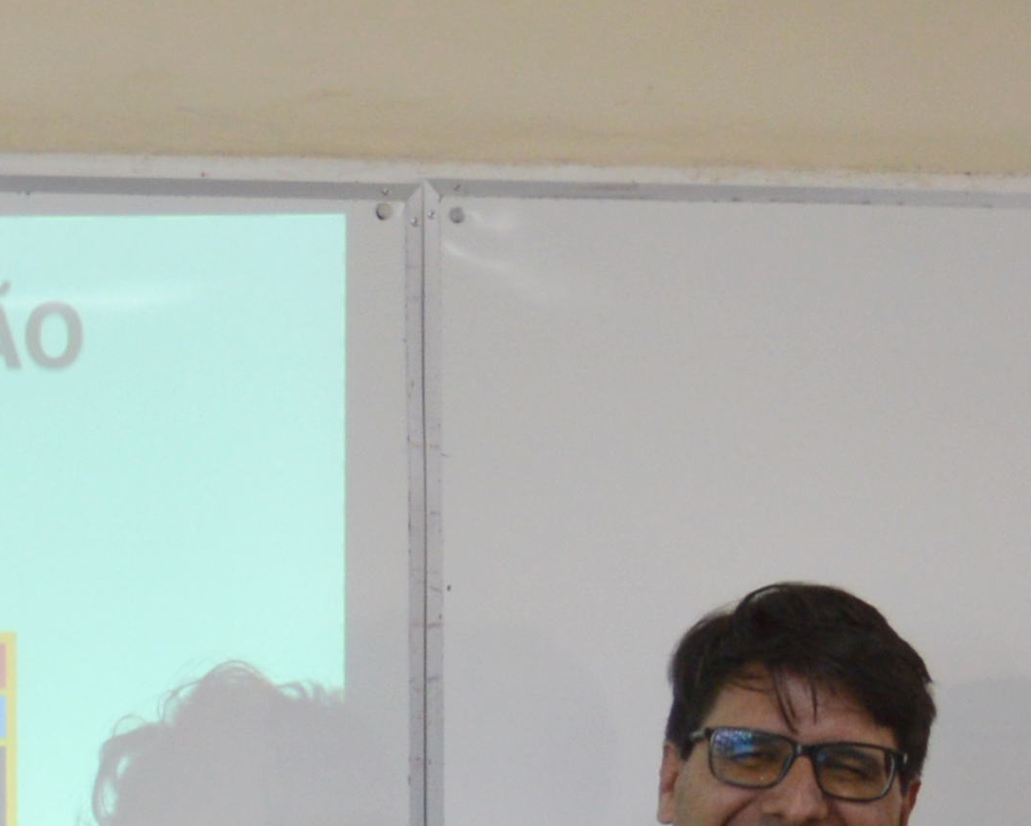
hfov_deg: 8.7
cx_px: -624
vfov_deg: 7.0
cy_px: 1418
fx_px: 6552
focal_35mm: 215
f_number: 4
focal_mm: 27
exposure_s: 1/125
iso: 200
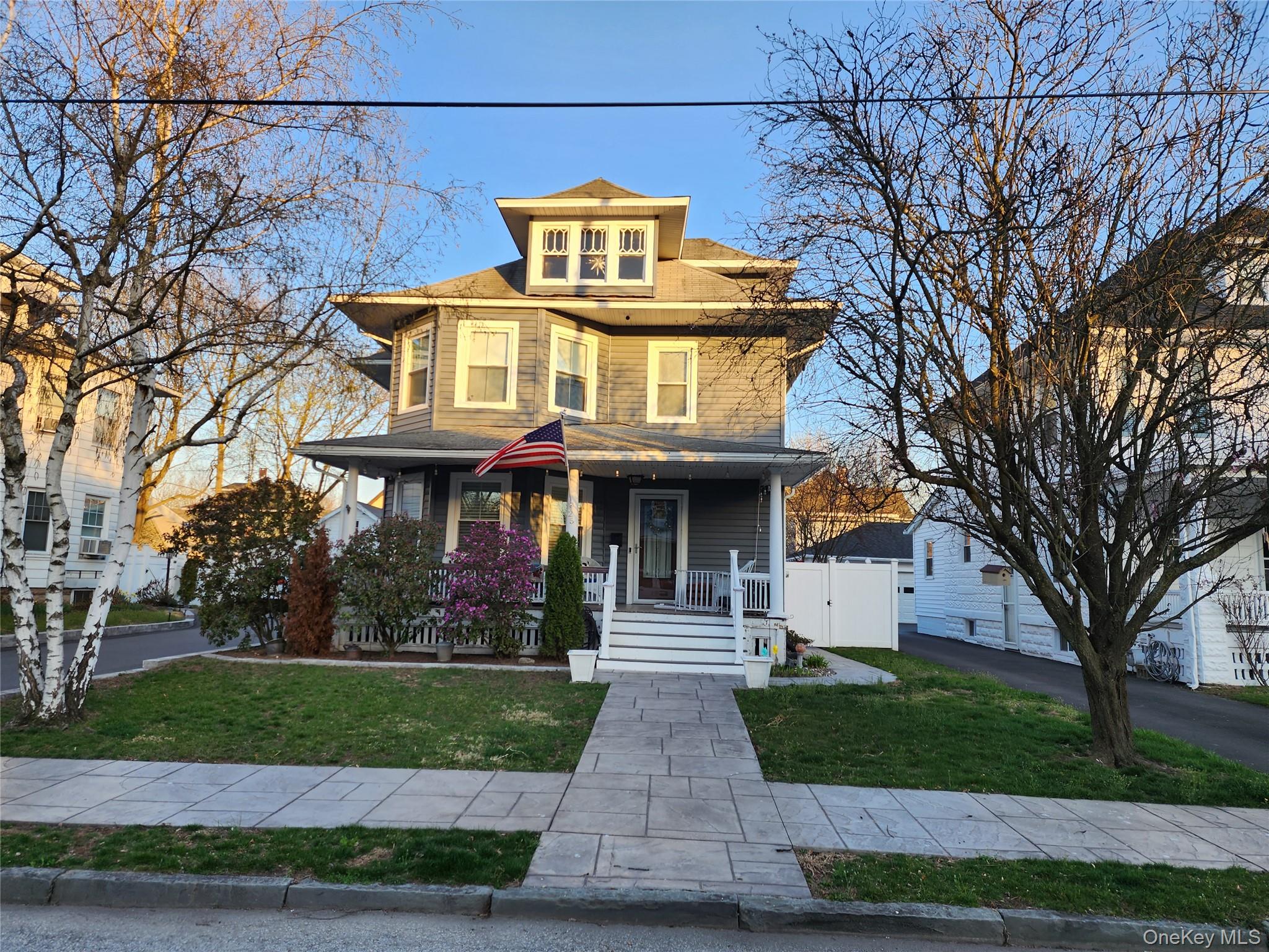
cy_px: 476
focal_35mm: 23
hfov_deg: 73.9
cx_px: 634
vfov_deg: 58.9
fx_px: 843
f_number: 1.8
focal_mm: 6.4
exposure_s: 1/180
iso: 16
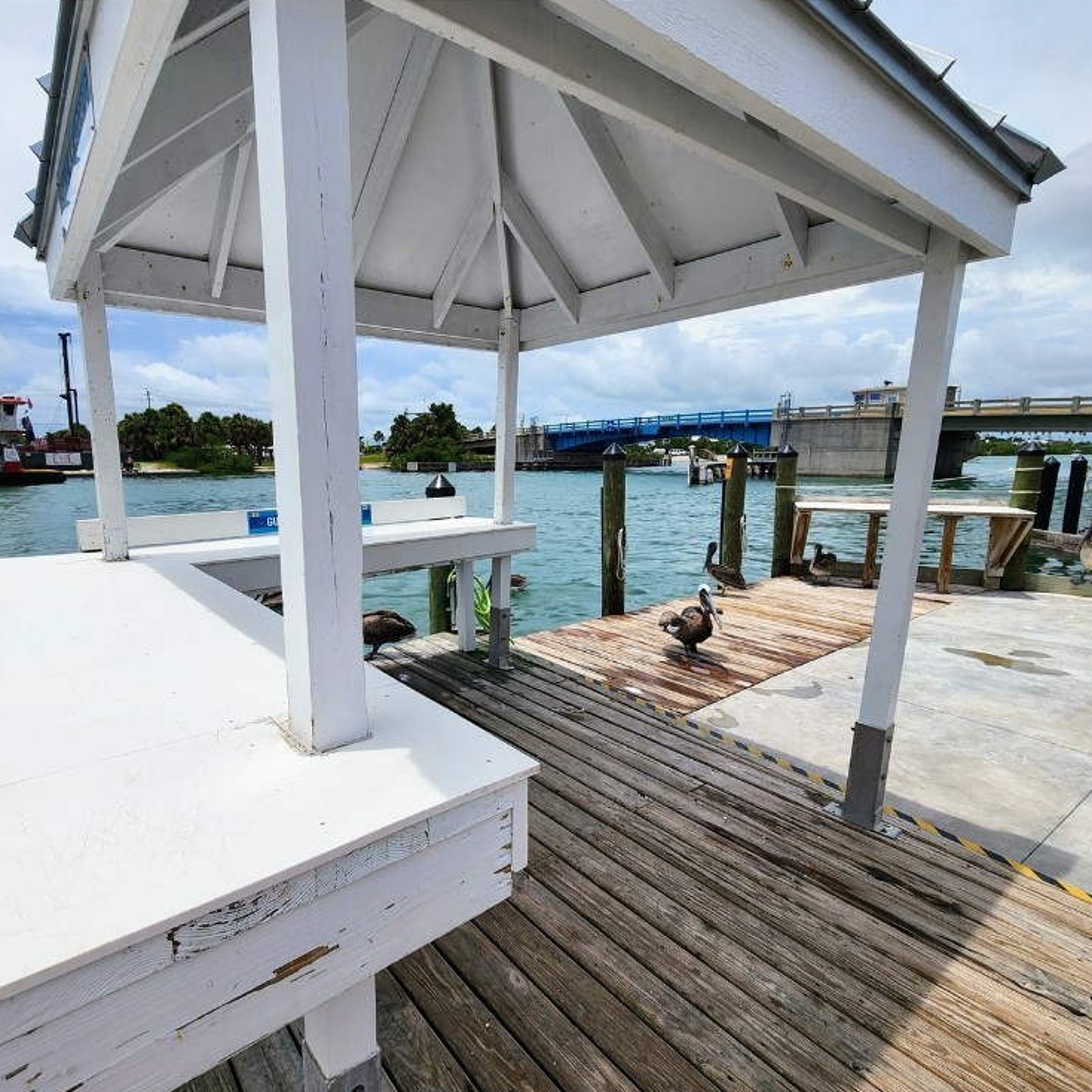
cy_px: 562
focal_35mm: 16
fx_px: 571
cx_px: 472
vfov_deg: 87.4
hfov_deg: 86.9
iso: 50
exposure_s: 1/4337
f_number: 2.2
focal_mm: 2.2
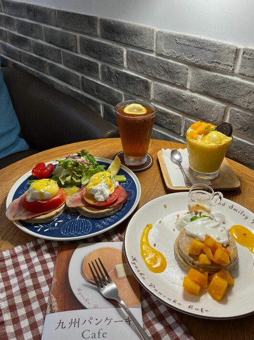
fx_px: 304
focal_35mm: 31
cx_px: 141
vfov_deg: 58.1
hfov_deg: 45.3
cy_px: 144
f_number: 1.5
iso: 64
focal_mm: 5.7
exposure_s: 1/120
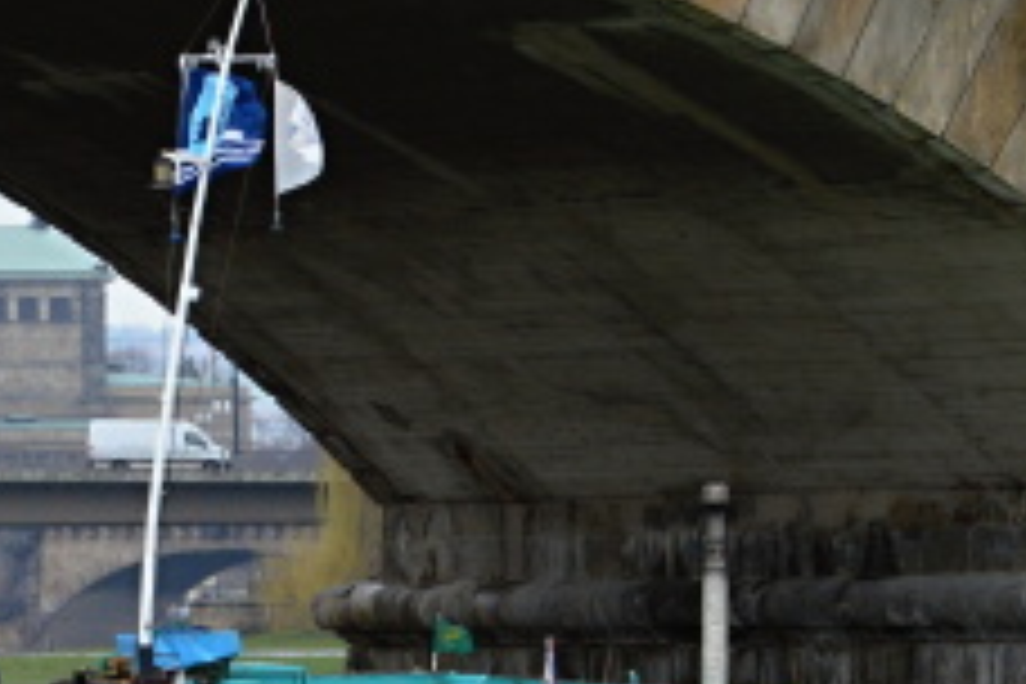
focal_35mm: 520
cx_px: 189
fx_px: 14809
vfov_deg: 2.6
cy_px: 756
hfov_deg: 4.0
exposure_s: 1/500
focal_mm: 105
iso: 400
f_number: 5.6
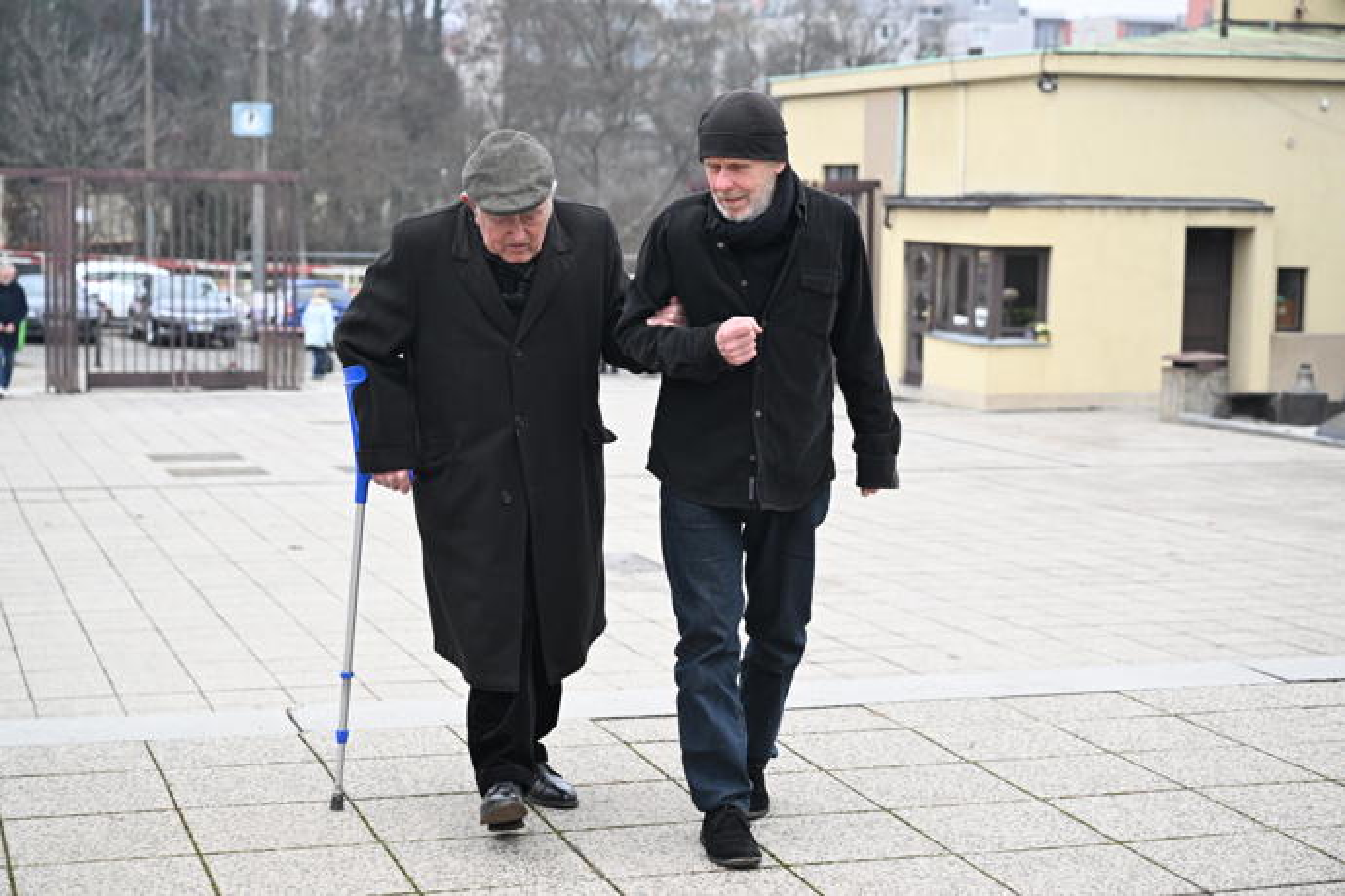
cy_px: 448
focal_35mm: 65
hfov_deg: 31.0
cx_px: 672
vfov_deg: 20.9
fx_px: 2428
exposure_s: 1/800
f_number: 4.5
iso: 1600
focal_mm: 65
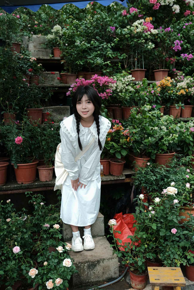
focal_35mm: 33
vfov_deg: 57.2
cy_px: 145
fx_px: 267
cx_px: 97
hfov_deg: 40.0
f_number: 2.8
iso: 100
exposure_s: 1/280
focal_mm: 22
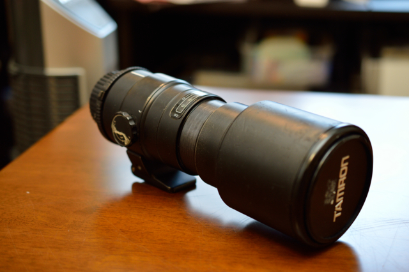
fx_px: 681
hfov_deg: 33.4
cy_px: 136
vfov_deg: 22.6
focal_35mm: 60
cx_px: 204
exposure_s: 1/160
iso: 400
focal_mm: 40
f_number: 2.8
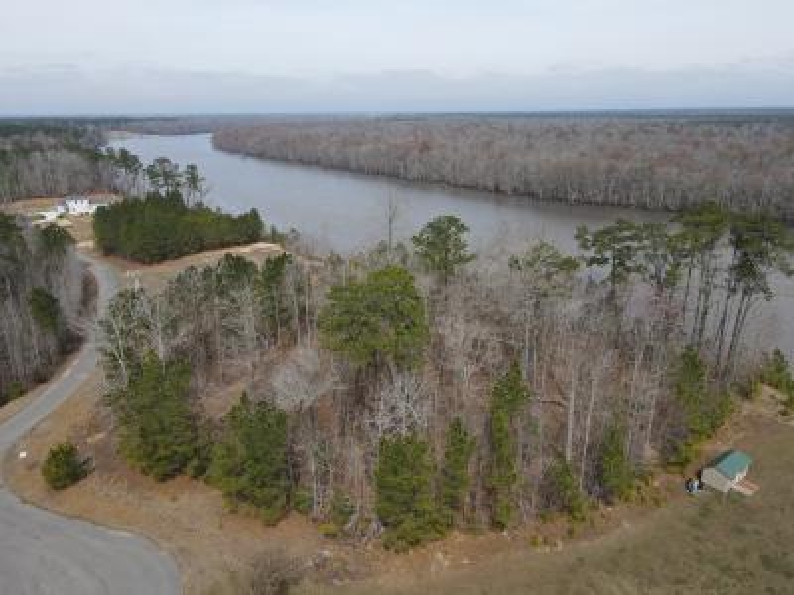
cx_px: 397
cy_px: 298
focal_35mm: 24
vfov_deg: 56.8
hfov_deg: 71.6
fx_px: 550
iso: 100
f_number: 2.8
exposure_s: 1/640
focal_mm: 4.5
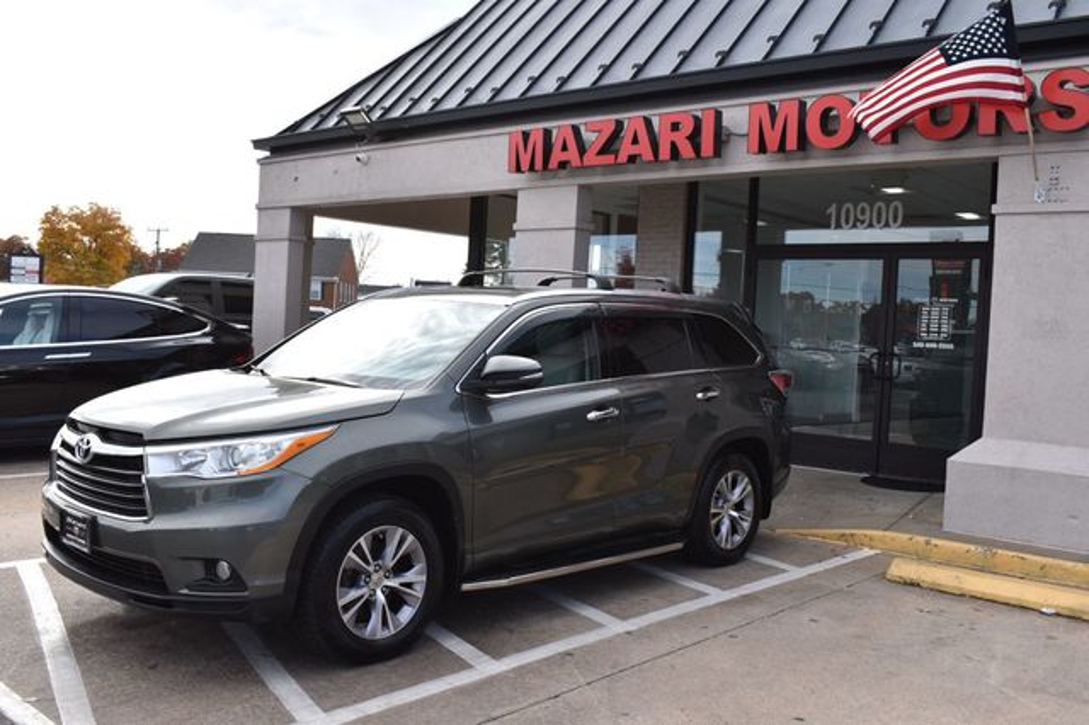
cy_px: 362
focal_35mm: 34
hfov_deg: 55.1
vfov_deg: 38.3
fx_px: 1043
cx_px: 544
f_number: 7.1
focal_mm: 23
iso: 200
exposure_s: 1/400
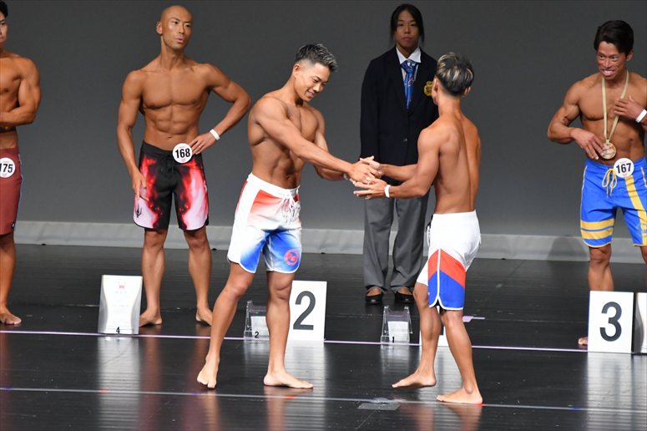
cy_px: 216
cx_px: 324
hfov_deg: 6.0
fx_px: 6197
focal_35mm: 345
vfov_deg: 4.0
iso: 5000
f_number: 5.6
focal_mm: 230
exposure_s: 1/400
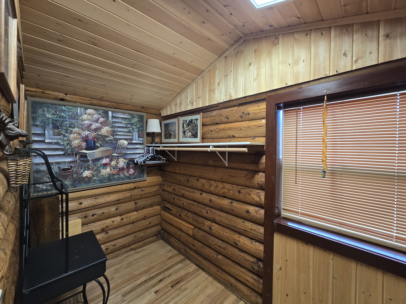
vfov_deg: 89.9
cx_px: 203
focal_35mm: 13
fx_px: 152
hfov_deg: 106.2
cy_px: 152
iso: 200
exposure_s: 1/60
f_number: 2.2
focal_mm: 2.2
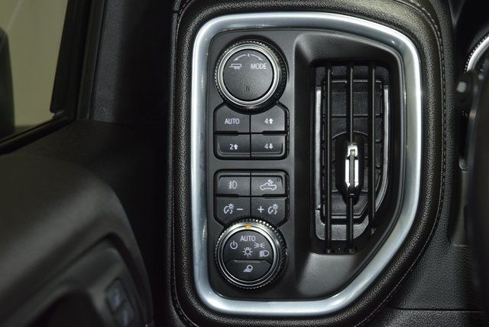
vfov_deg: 18.9
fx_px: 978
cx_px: 244
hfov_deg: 28.1
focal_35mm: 72
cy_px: 164
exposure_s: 1/20
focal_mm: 48
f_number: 4.5
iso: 1100
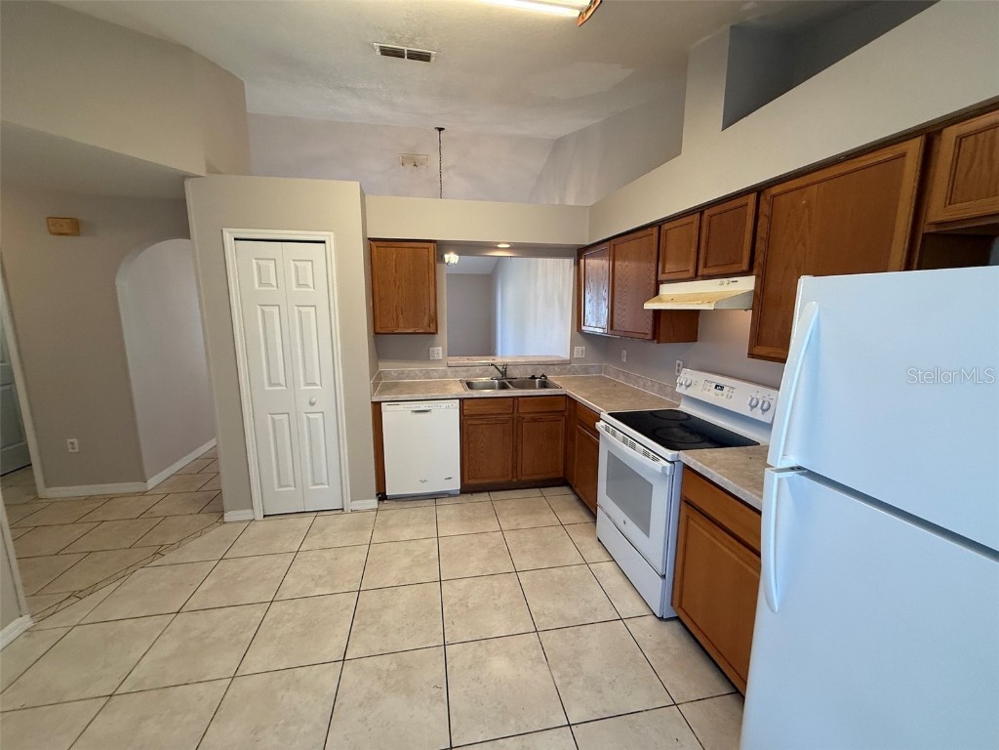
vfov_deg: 85.7
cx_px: 500
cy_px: 375
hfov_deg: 102.1
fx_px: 404
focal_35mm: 14
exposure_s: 1/120
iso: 250
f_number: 2.2
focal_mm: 2.22
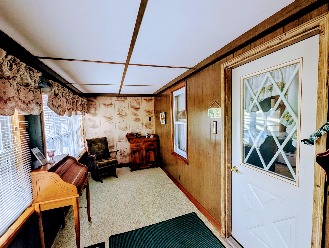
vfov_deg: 90.1
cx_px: 164
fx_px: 124
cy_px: 124
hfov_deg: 106.1
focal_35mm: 13
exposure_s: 1/51.6
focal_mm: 1.95
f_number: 2.2
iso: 47
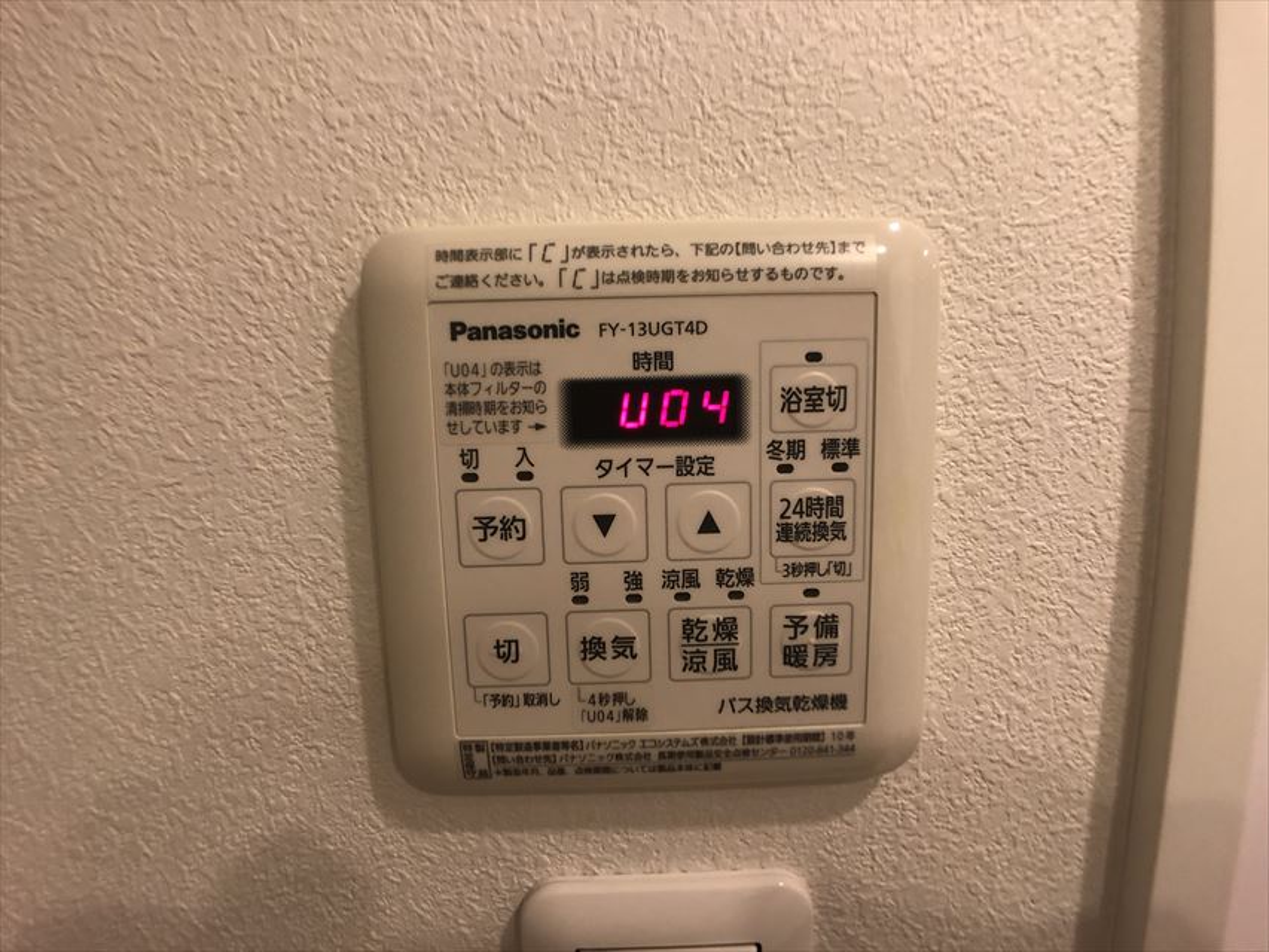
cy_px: 476
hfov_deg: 63.4
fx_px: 1027
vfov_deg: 49.8
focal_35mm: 28
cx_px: 634
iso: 64
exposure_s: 1/17
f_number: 1.8
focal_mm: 3.99
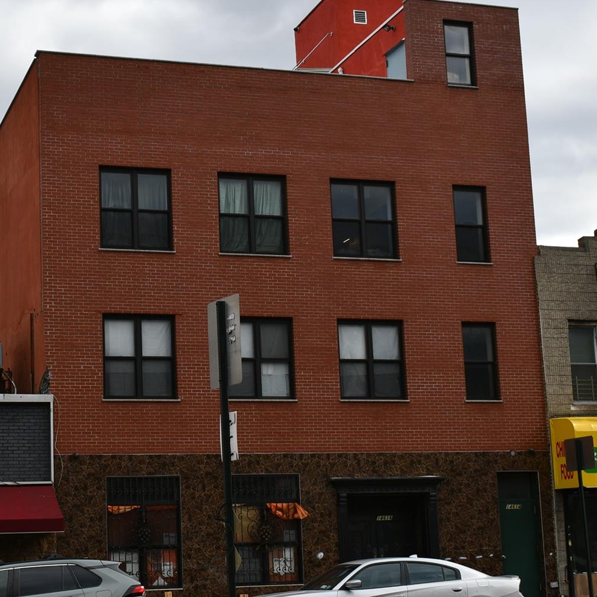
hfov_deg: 24.8
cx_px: 175
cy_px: 313
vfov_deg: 25.0
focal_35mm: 69
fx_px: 1346
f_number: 8
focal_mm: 27
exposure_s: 1/250
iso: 100
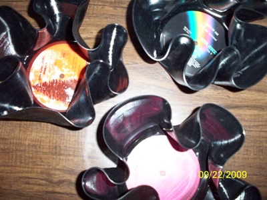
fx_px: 285
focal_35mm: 37
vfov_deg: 38.7
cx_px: 134
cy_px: 100
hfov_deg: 50.1
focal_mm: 7.9
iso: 400
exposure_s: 1/30
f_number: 3.4
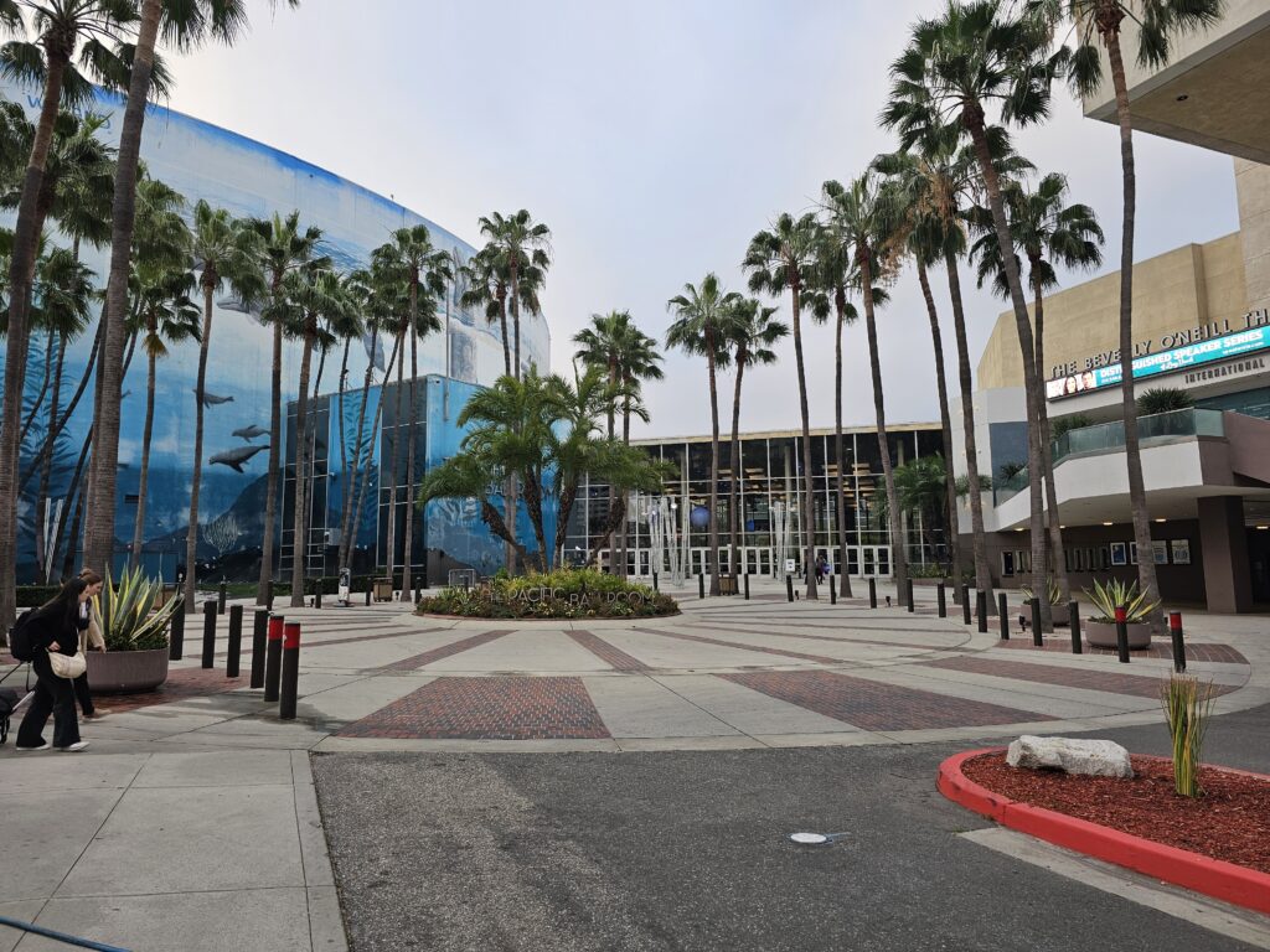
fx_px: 844
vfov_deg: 58.9
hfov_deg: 73.9
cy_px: 476
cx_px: 635
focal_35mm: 23
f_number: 1.7
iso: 40
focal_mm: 6.3
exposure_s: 1/207
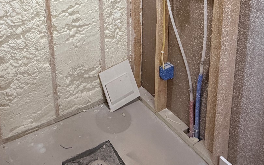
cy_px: -22
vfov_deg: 31.6
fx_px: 252
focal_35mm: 35
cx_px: 99
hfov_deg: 54.7
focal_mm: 2.22
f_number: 2.2
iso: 320
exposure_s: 1/120
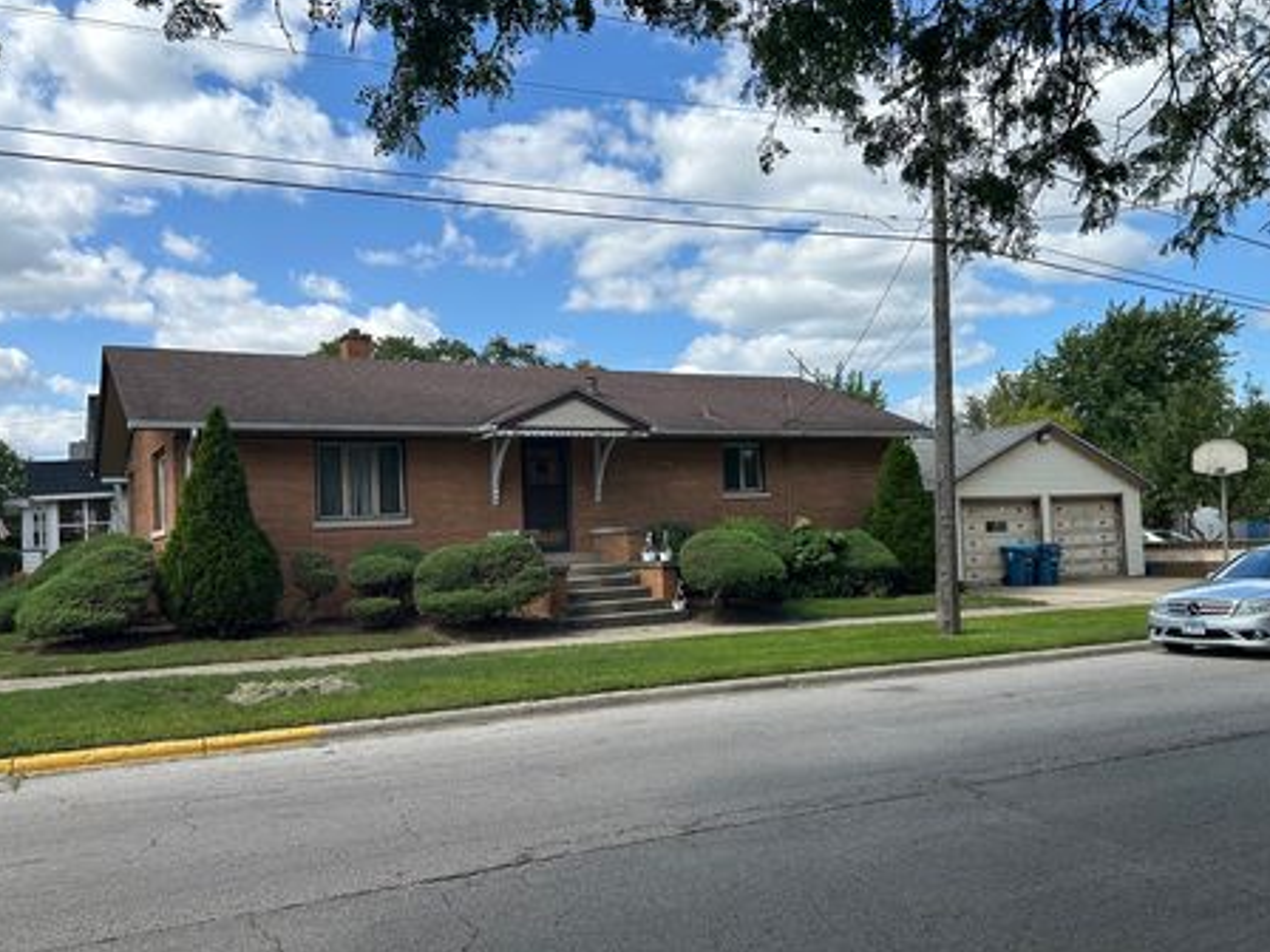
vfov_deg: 48.2
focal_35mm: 29
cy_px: 494
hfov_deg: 61.7
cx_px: 629
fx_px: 1064
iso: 50
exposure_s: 1/3704
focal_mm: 5.7
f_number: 1.5
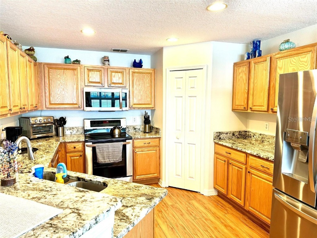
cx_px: 158
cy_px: 119
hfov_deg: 71.6
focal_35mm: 24
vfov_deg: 56.8
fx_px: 220
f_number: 1.78
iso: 125
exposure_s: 1/60
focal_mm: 6.86
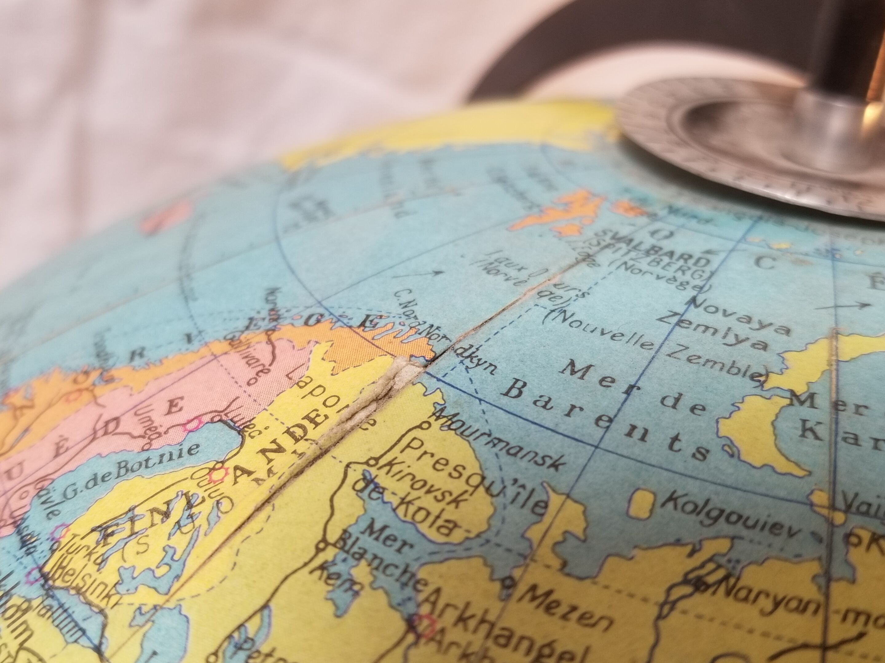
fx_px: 665
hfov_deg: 67.3
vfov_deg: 53.1
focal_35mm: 26
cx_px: 442
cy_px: 332
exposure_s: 1/124
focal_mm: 4.25
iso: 50
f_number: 1.7
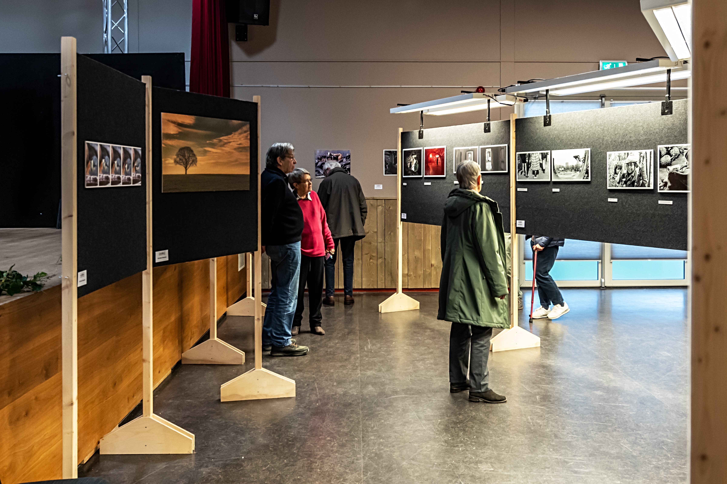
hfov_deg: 53.1
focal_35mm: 36
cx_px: 364
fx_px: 727
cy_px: 242
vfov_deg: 36.9
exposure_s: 1/50
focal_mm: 24
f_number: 4.5
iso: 1600
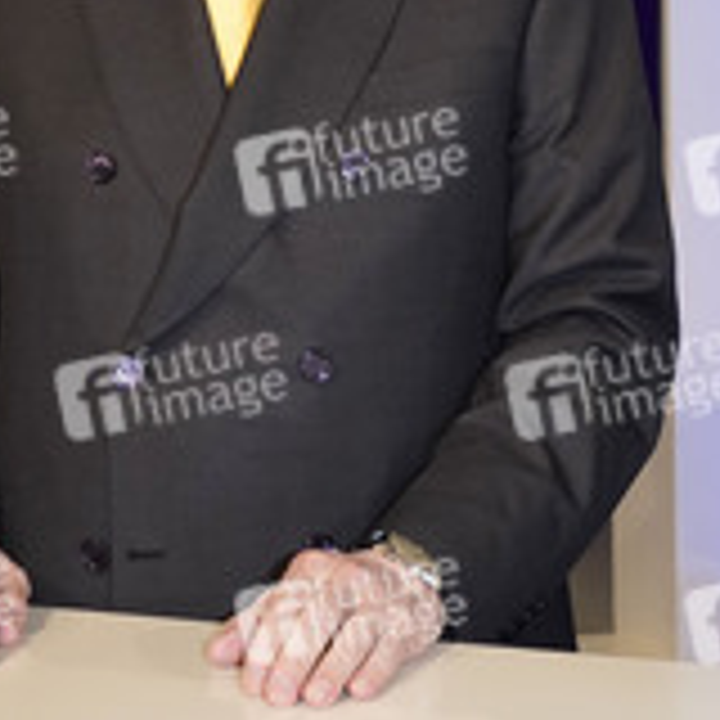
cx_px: 232
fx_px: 1859
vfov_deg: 21.4
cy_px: 50
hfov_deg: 21.8
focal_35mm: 79
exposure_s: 1/160
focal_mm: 33
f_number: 5.6
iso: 2000
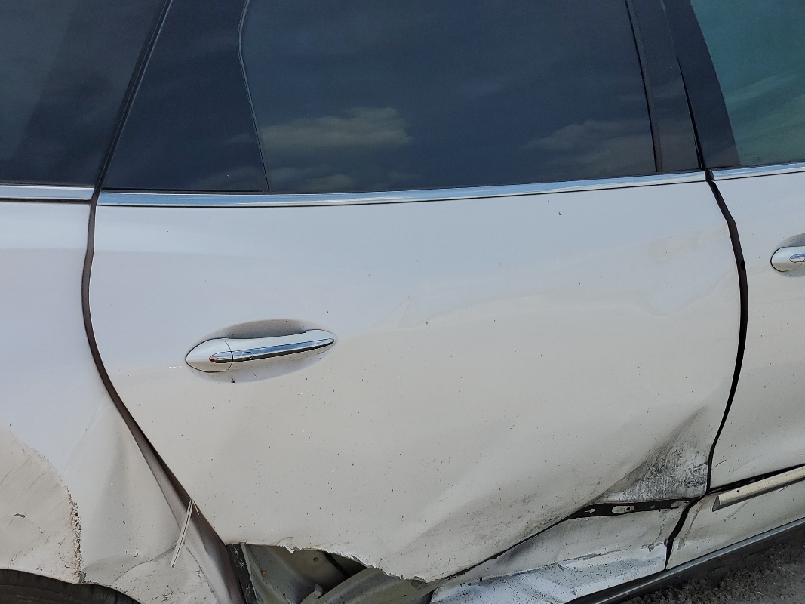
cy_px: 396
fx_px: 907
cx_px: 321
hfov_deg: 47.6
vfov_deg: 36.5
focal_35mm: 39
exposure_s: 1/3333
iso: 50
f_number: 1.5
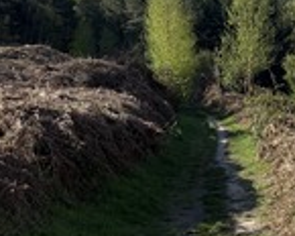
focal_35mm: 81
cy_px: 213
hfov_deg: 19.2
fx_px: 707
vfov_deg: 18.6
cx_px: 496
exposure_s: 1/2907
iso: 80
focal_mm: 6.76
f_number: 1.78
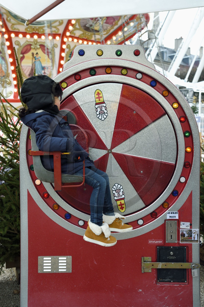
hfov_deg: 30.5
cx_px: 102
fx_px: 374
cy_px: 154
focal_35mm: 44
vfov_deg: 44.5
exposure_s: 1/100
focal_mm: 44
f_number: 6.3
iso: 800
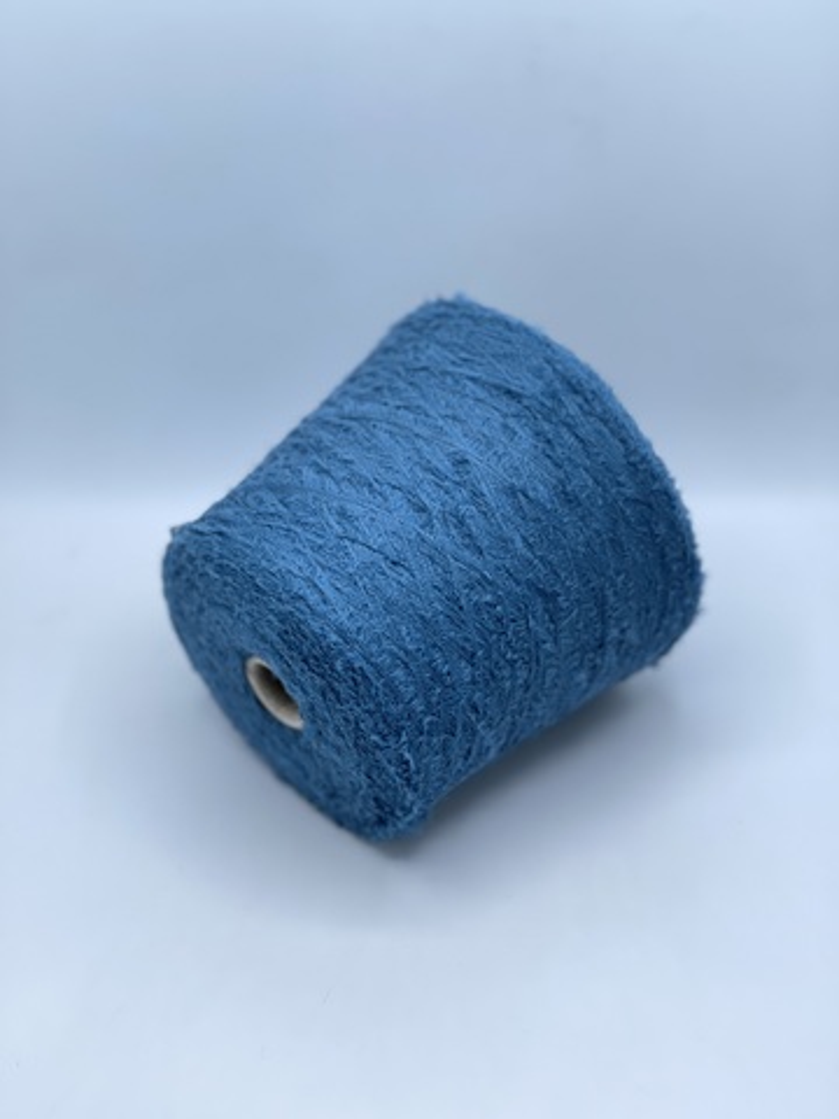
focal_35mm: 64
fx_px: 2068
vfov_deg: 30.3
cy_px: 560
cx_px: 420
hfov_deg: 22.9
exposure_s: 1/121
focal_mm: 7.5
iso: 20
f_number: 2.2
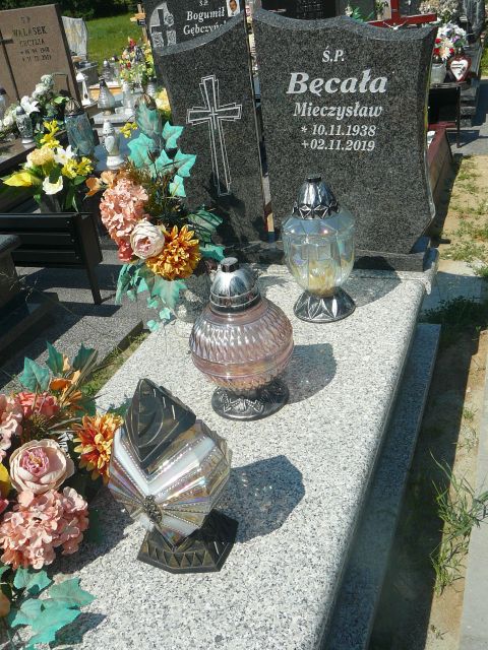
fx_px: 658
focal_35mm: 35
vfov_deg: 52.6
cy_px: 325
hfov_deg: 40.7
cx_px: 244
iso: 80
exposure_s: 1/640
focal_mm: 5.2
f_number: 5
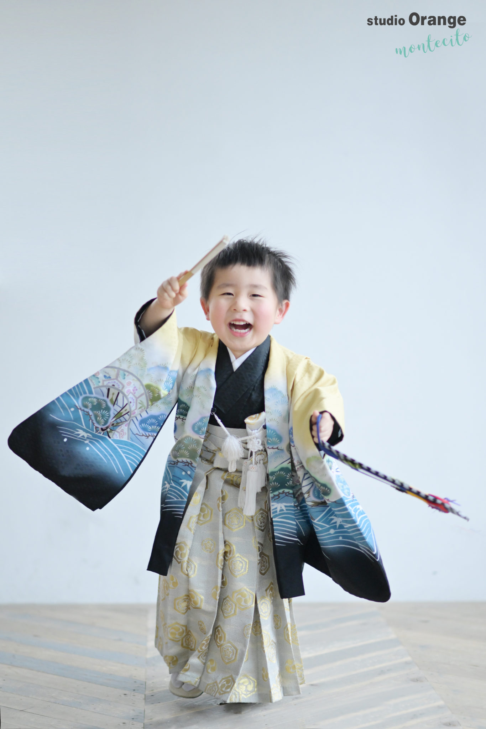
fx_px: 1721
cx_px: 243
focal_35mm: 85
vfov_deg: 23.9
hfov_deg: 16.1
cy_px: 364
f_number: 1.8
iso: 2000
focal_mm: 85
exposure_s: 1/400
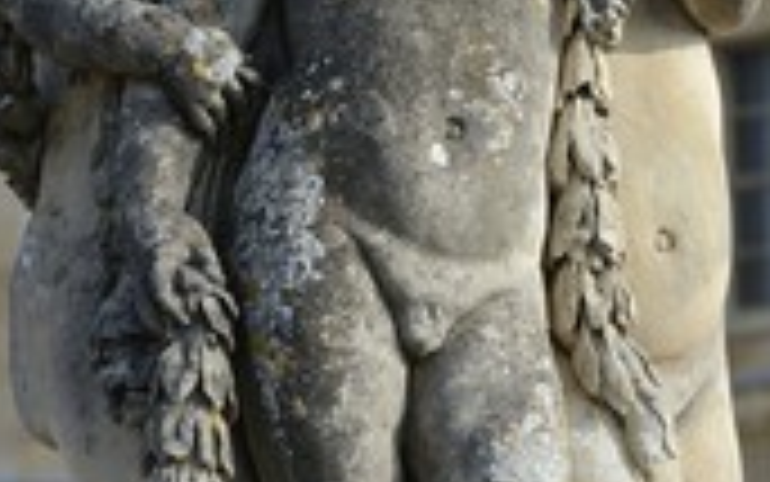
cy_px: 86
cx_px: 892
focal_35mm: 363
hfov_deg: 5.8
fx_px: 7620
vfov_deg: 3.6
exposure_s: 1/200
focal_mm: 145
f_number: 8
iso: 100
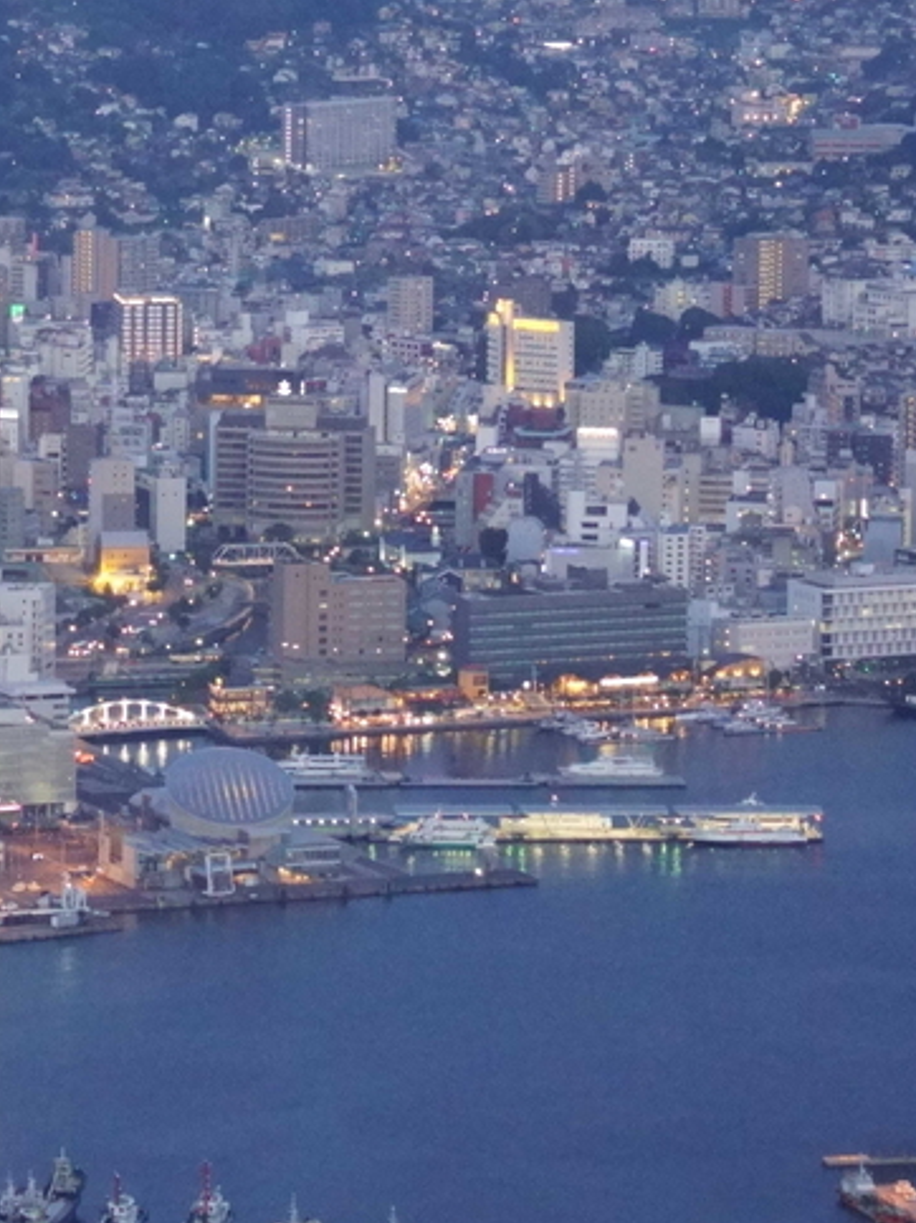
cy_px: 347
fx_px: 6961
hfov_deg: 7.5
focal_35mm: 197
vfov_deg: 10.0
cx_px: -53
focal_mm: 55
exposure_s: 1/80
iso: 6400
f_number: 4.5
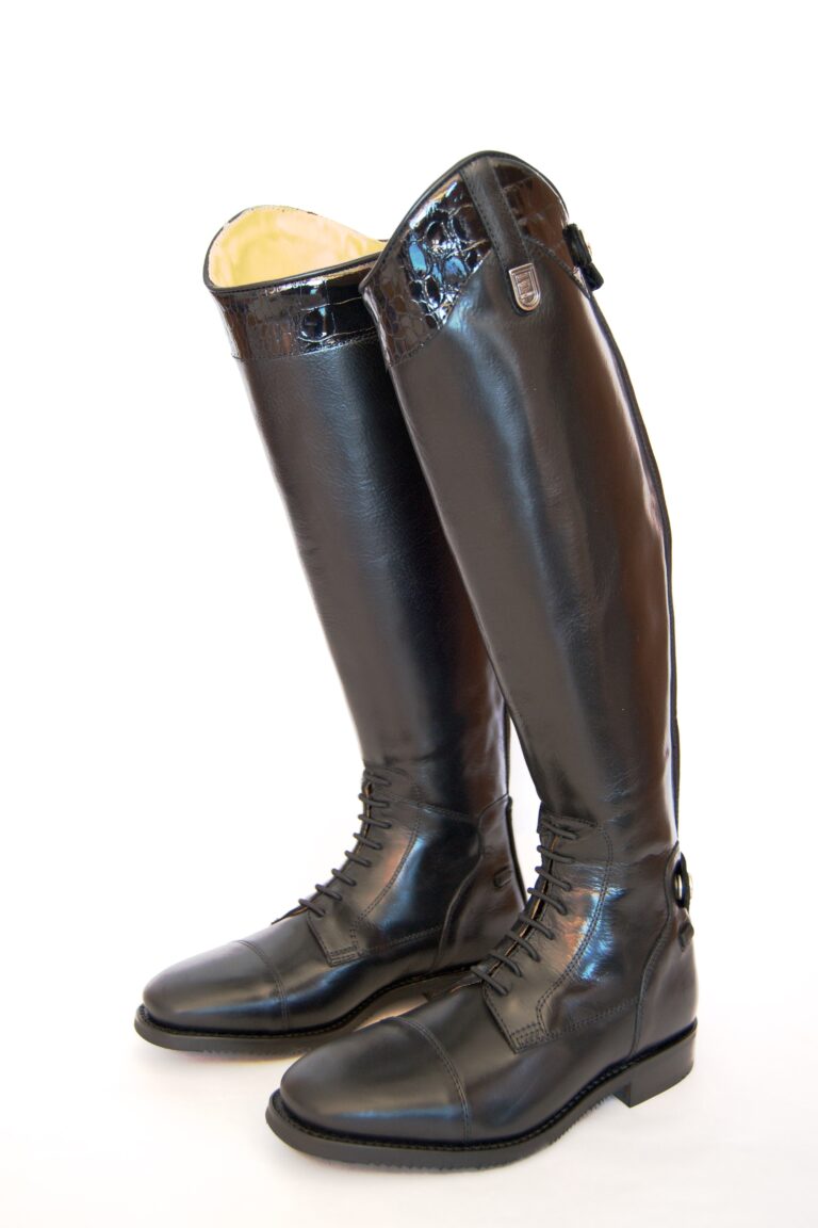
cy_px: 614
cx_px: 409
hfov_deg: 36.9
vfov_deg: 53.1
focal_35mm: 36
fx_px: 1227
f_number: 4.5
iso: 400
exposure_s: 1/80
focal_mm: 24
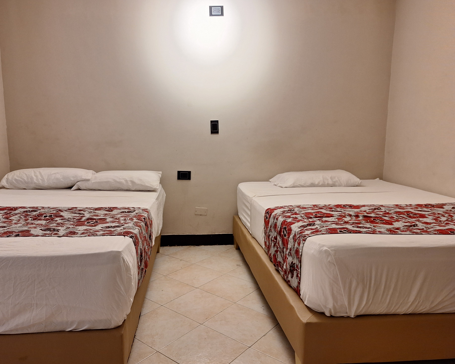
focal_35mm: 25
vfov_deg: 56.8
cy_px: 184
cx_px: 210
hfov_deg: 68.0
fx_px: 337
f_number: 1.8
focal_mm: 5.54
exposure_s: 1/40
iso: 100
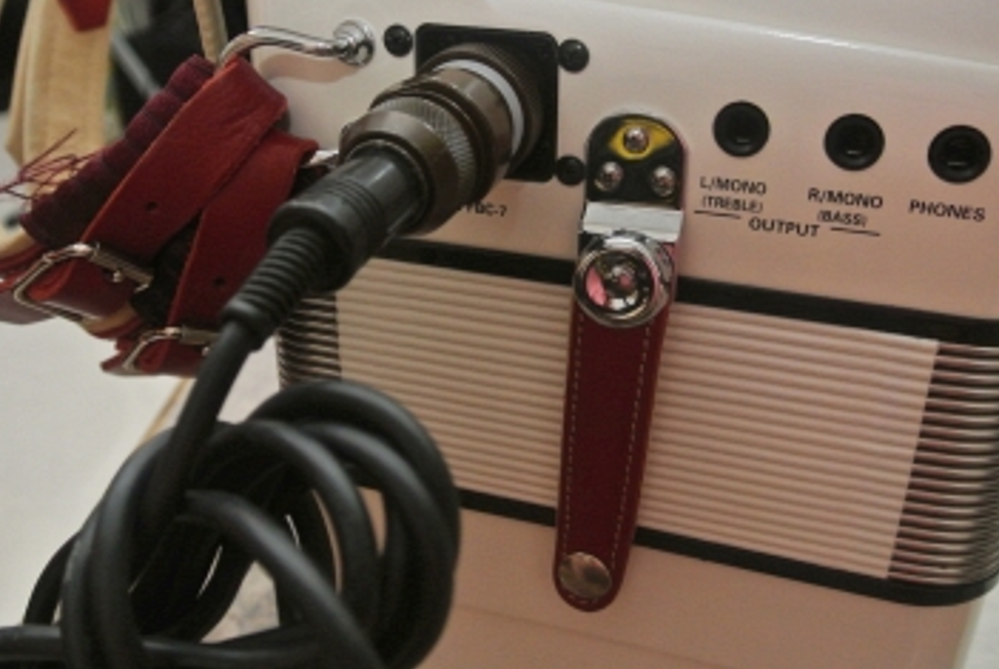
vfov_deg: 32.7
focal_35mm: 41
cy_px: 333
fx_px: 1139
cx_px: 504
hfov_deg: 47.4
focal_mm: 13.6
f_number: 4
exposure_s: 1/60
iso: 800
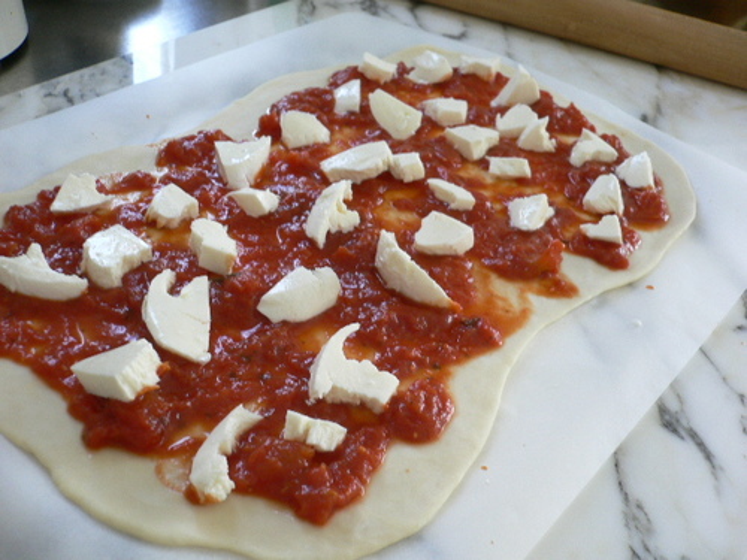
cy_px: 280
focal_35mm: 35
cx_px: 374
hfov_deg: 52.6
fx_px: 755
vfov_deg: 40.7
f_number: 2.8
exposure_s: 1/15
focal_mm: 5.8
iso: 100
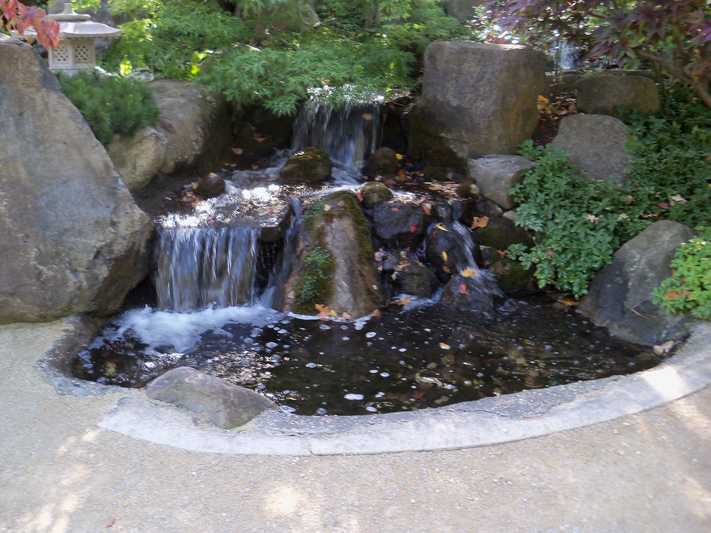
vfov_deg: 40.7
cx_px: 356
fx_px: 719
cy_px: 266
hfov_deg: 52.6
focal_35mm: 35
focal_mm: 6.2
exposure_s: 1/40
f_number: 3.5
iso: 125
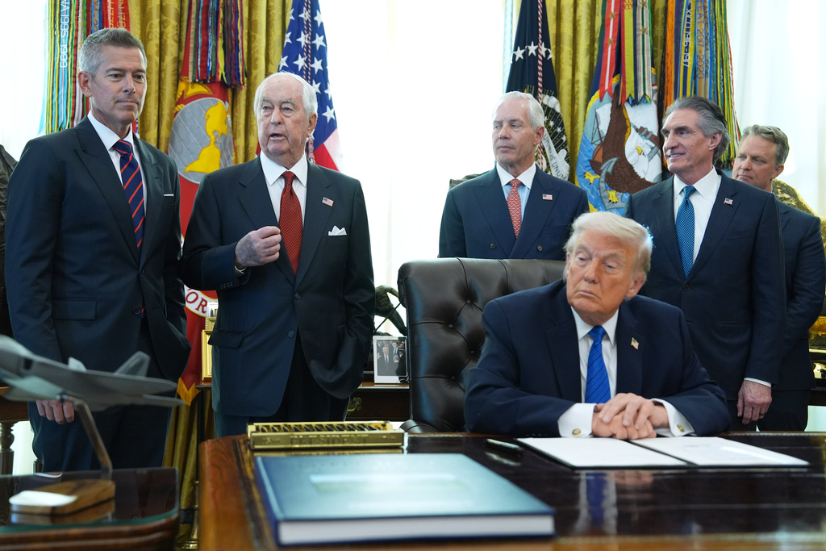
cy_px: 276
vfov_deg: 28.7
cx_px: 413
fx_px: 1078
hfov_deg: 41.9
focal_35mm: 47
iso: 2000
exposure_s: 1/250
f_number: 2.8
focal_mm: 47
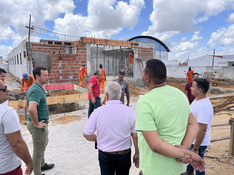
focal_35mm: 26
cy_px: 88
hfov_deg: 67.3
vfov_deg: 53.1
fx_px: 176
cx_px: 117
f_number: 1.5
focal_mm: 5.7
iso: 50
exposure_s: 1/2457
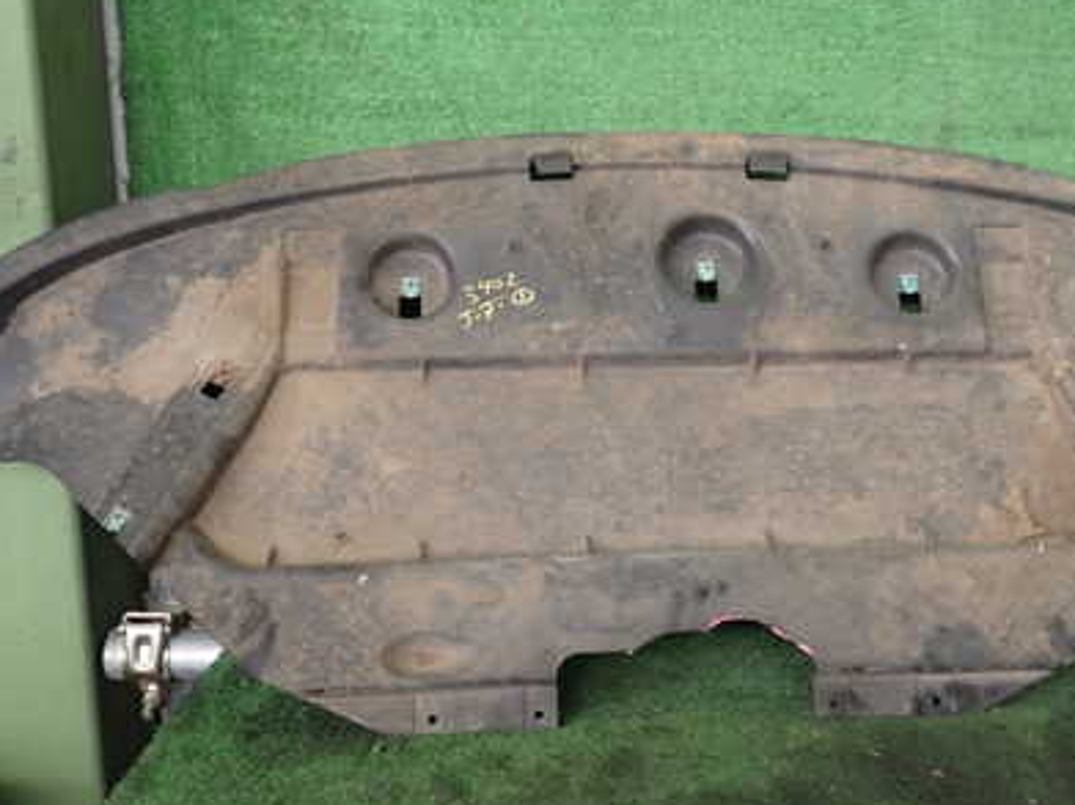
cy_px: 297
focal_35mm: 46
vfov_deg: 31.3
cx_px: 643
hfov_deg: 41.1
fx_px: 1428
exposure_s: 1/50
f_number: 2.3
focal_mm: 5.4
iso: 200
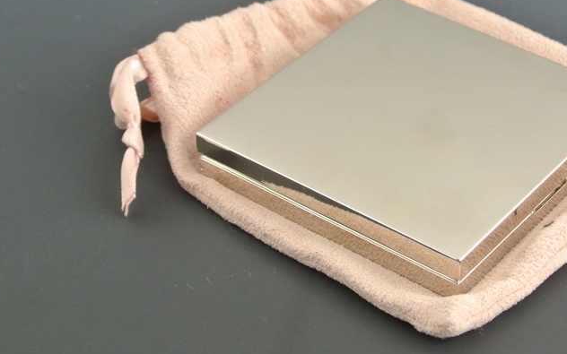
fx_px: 1623
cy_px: 129
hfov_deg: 19.7
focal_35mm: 105
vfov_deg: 12.5
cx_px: 391
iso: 560
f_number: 5.3
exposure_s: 1/60
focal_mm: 24.4
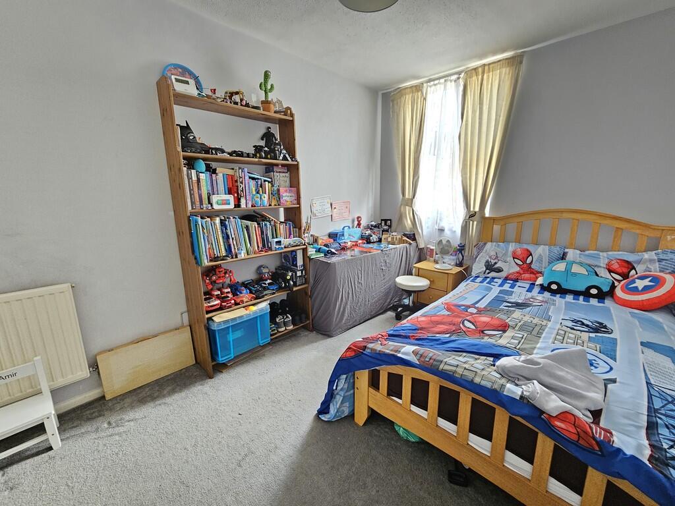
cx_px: 338
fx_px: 253
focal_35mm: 13
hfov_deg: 106.2
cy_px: 253
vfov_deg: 89.9
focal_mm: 2.2
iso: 640
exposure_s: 1/25
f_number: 2.2
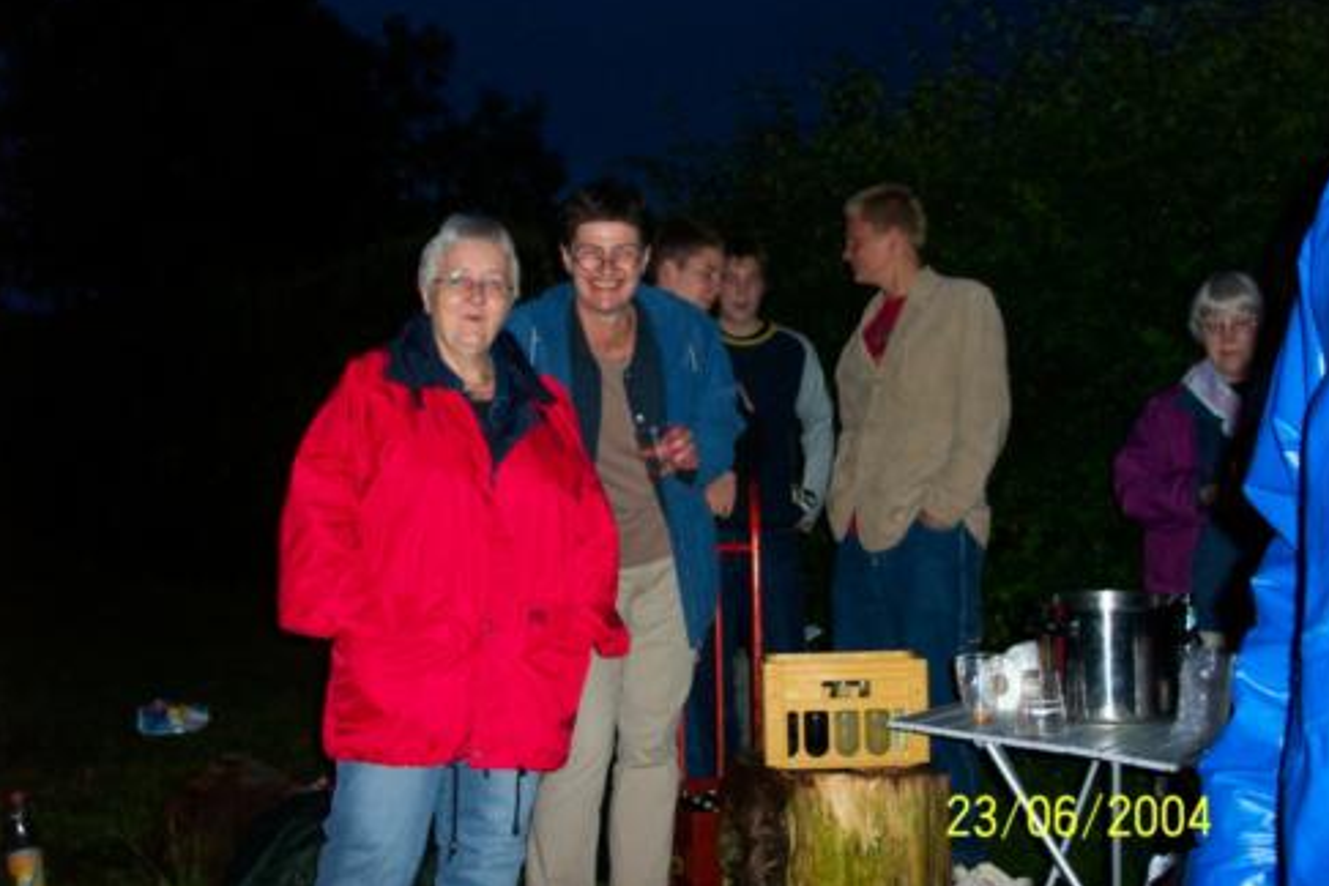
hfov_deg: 53.1
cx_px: 673
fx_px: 1329
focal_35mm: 36
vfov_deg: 36.9
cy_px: 436
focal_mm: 7.5
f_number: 2.8
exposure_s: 1/30
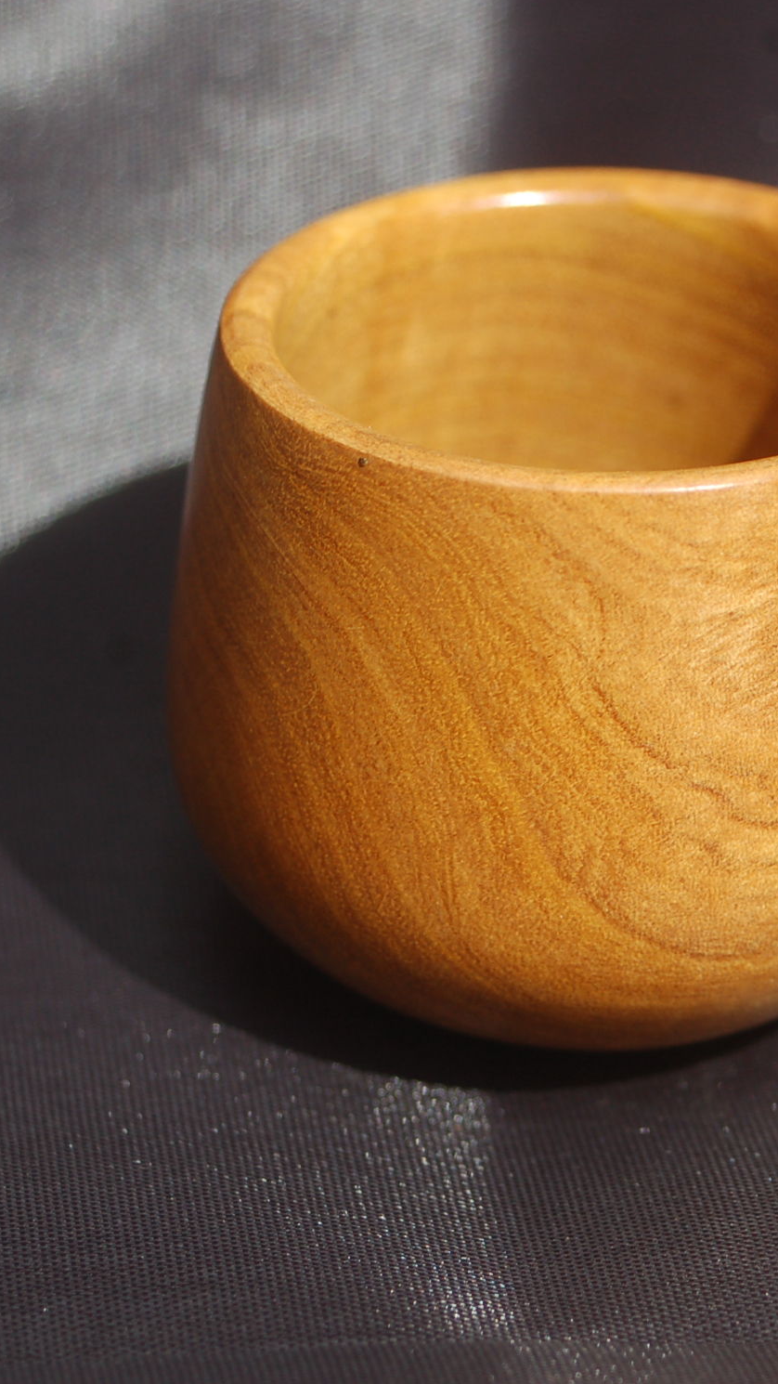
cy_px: 690
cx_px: 657
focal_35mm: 190
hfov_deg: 6.4
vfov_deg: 11.3
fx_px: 6969
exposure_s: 1/400
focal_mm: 80
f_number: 8
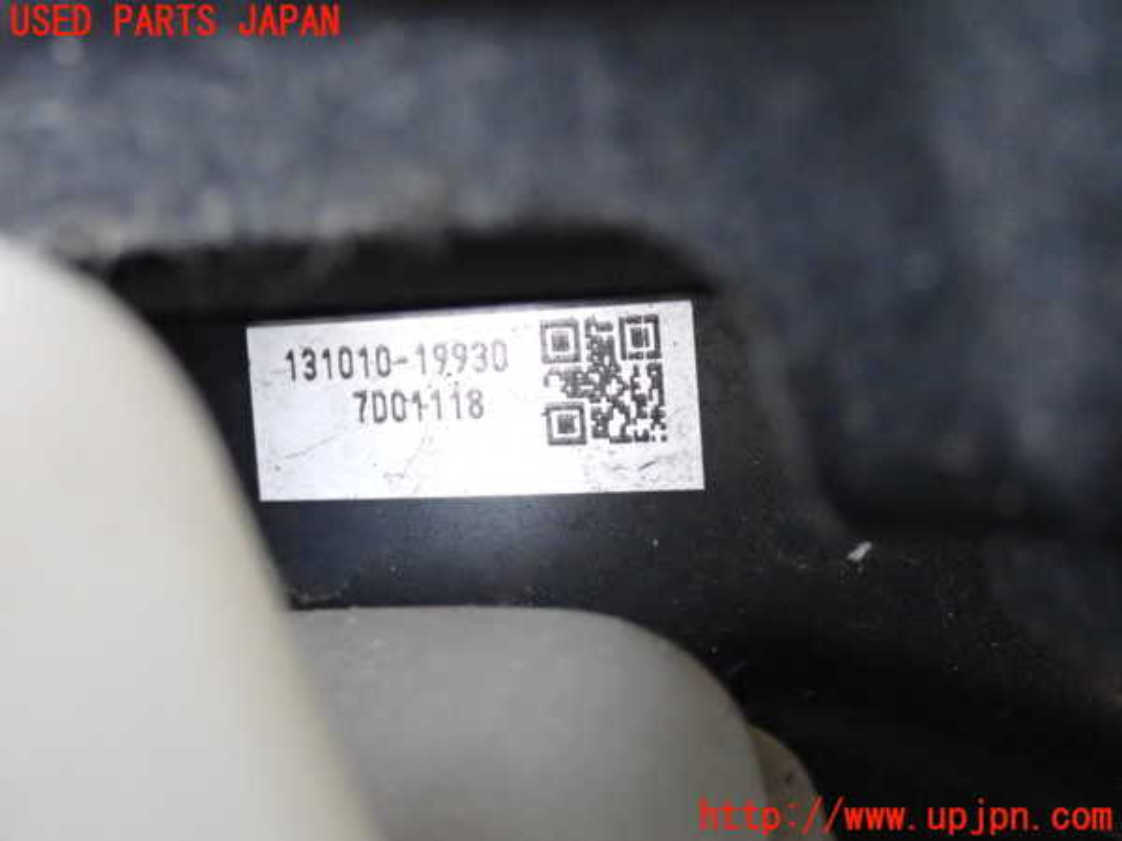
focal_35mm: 77
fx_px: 2496
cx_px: 561
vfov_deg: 19.1
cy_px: 420
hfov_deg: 25.3
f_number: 5.6
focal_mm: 13.65
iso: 3200
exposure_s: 1/60
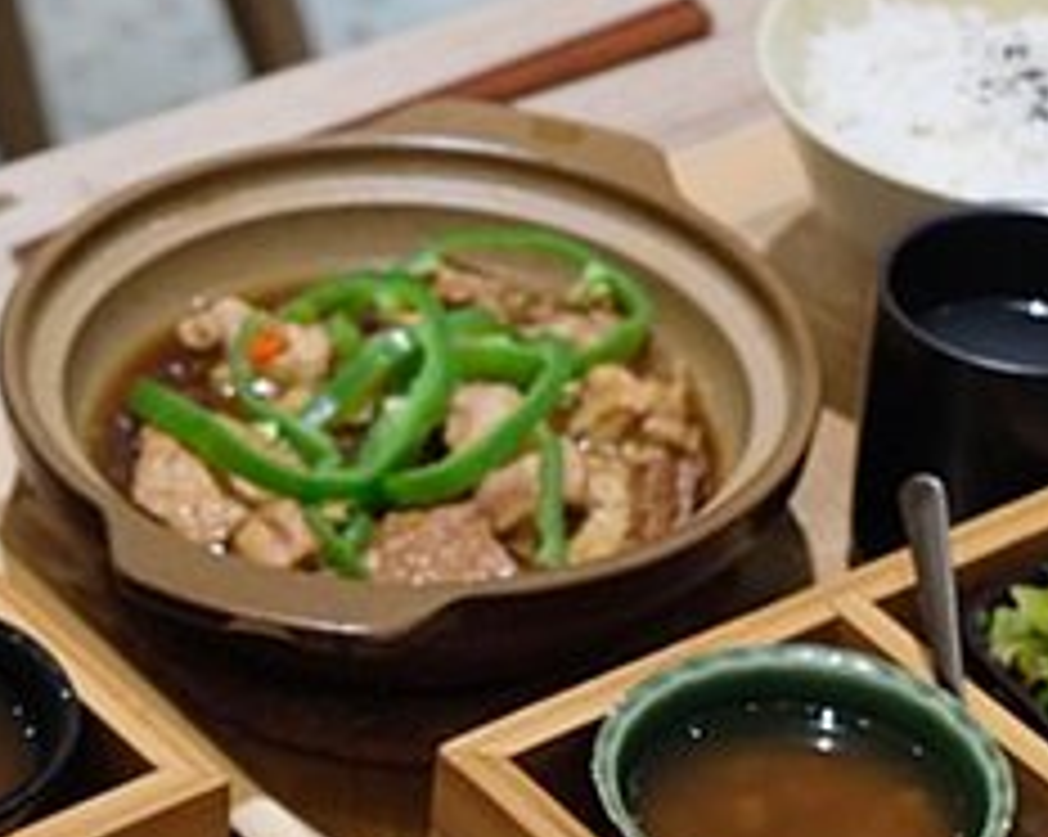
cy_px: 950
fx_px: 4463
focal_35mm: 144
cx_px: 342
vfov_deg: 10.6
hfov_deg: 13.4
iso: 800
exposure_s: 1/60
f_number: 3.2
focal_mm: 27.7
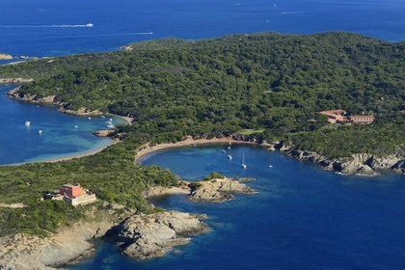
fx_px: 787
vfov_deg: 19.5
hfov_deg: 28.8
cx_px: 202
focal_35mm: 70
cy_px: 135
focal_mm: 70
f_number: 9
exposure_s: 1/1600
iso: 800
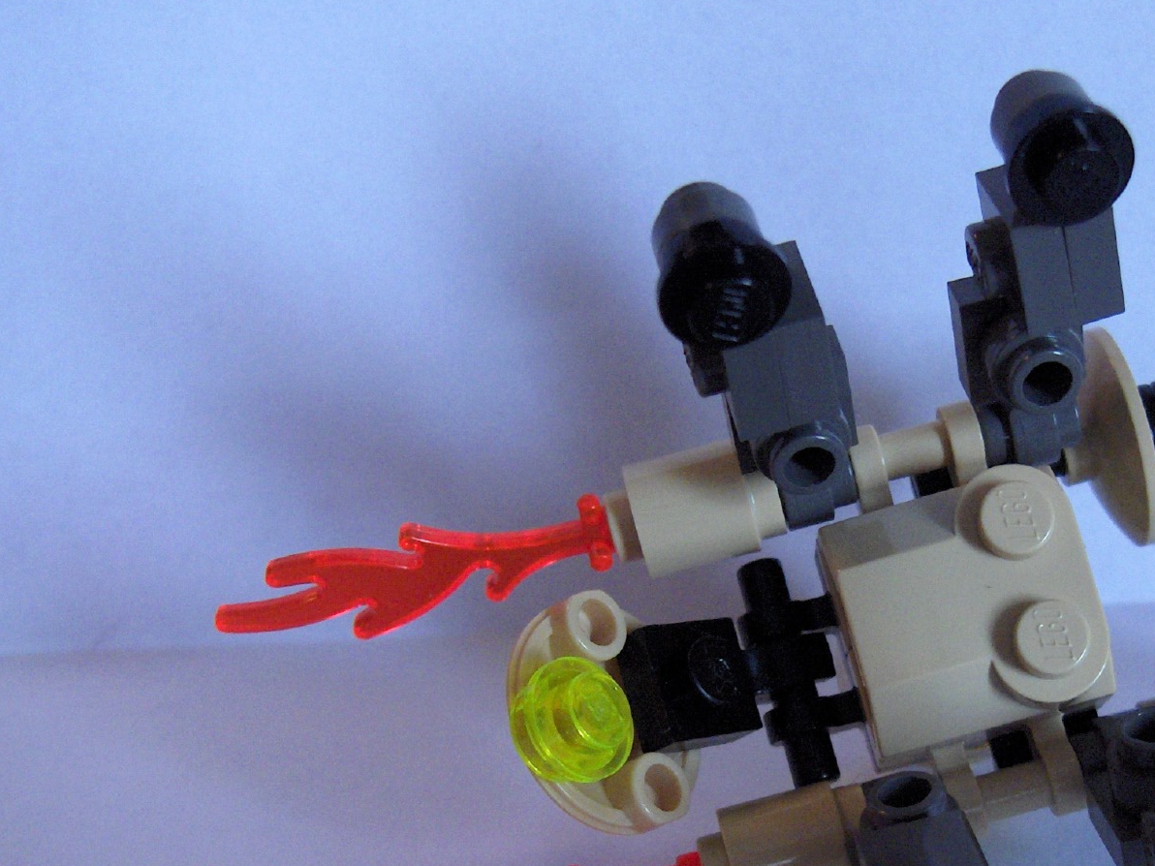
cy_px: 622
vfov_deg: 21.8
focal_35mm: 67
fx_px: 2236
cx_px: 873
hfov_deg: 28.5
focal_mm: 8
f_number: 2.8
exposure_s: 1/37.1
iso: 200
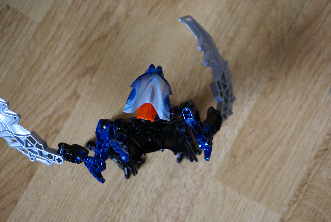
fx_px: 1036
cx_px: 166
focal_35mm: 112
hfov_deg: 18.2
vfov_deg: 12.2
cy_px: 111
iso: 400
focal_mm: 75
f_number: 4.5
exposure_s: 1/60
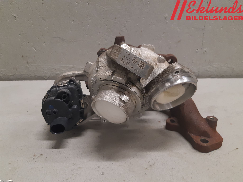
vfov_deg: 53.1
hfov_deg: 67.3
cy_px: 91
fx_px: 183
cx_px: 122
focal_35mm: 26
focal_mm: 3.93
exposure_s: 1/50
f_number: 1.7
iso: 160
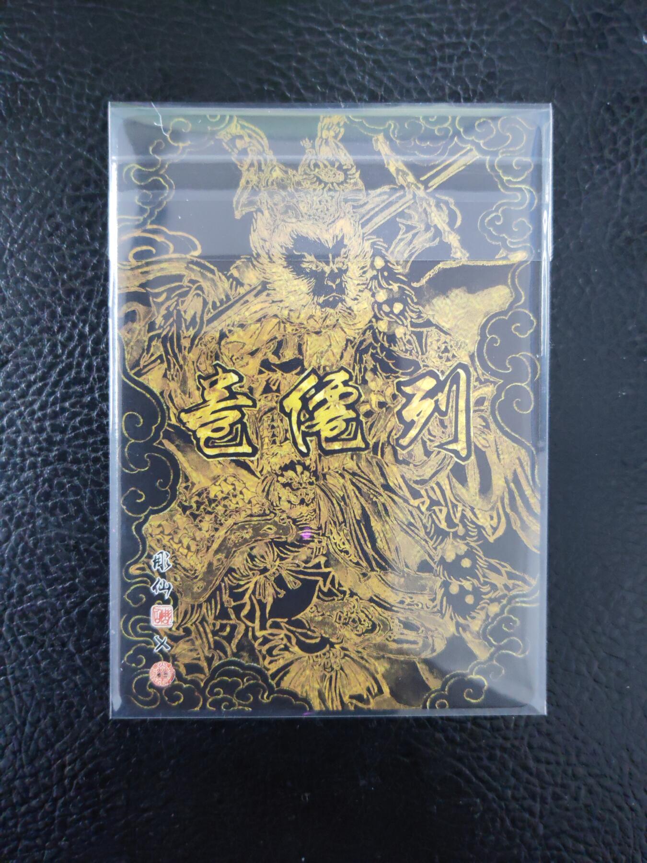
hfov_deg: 51.4
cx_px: 324
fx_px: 673
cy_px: 432
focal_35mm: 27
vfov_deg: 65.3
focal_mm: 5.53
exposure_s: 1/50
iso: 1000
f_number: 1.8
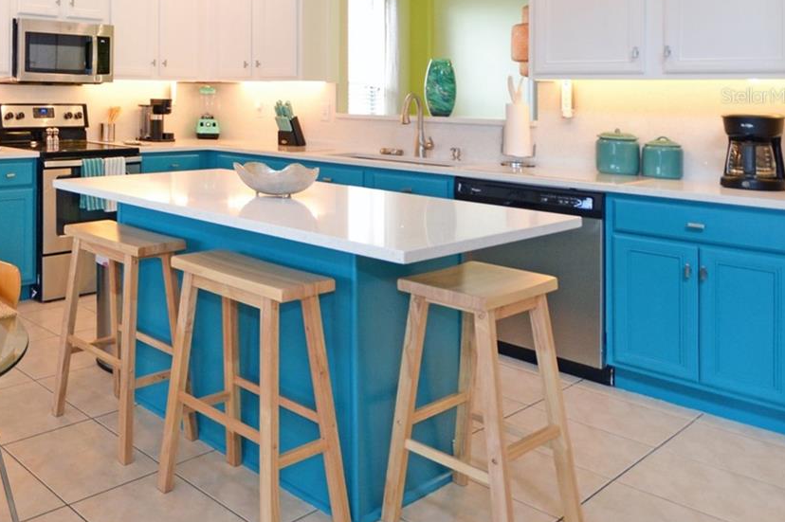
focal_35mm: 29
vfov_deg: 42.6
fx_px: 632
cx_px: 47
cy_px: 96
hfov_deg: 53.7
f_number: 4
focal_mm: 10
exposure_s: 1/60
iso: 450
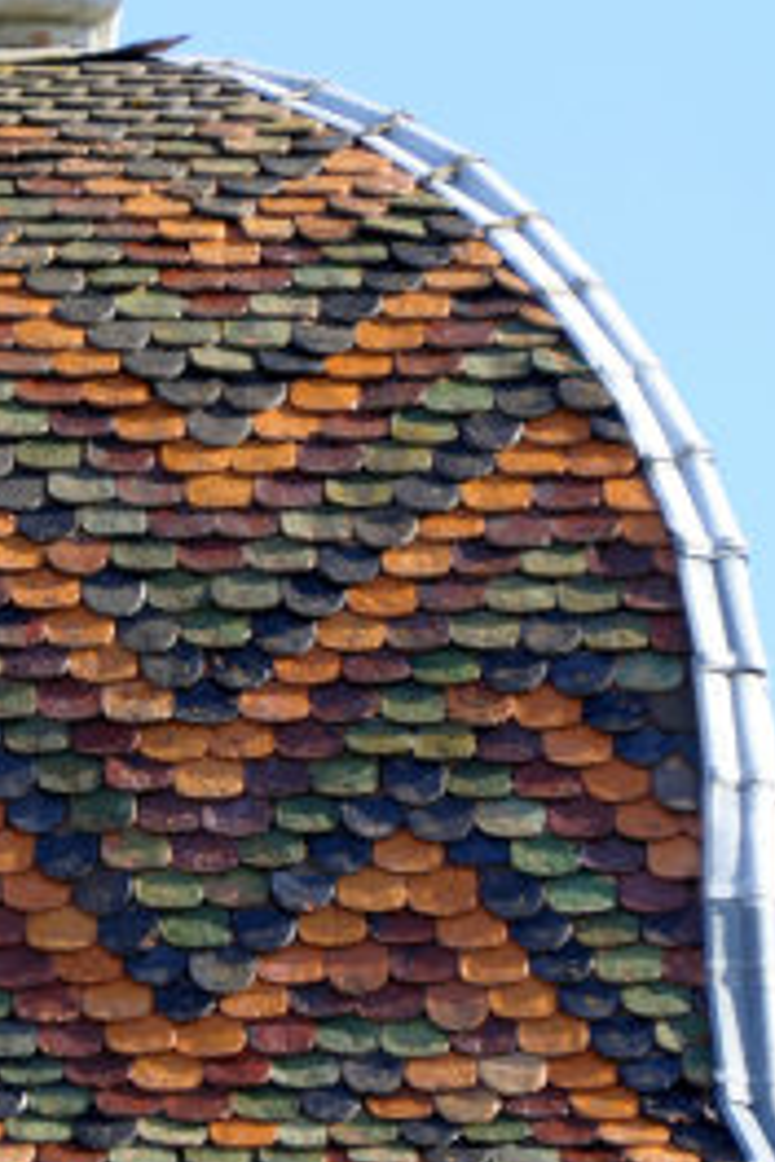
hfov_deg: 2.2
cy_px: 623
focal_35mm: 634
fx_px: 20471
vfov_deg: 3.3
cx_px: -176
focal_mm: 122.7
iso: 125
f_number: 4.5
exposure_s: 1/250
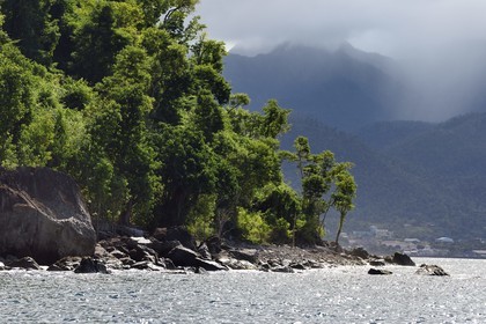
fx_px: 2160
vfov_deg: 8.6
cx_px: 243
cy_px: 162
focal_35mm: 160
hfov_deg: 12.8
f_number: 6.3
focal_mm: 160
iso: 200
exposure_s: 1/800
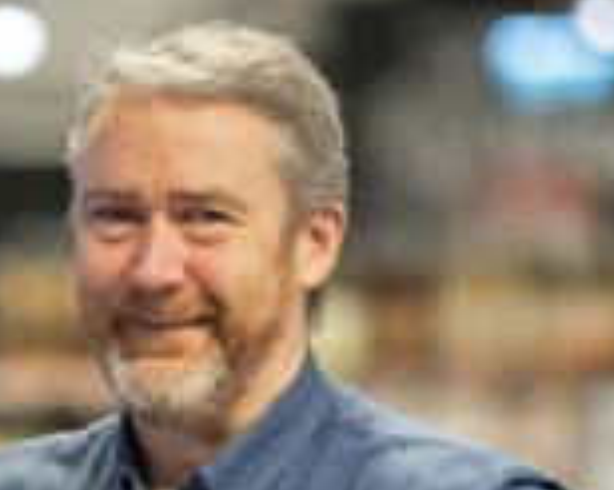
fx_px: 6284
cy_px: 610
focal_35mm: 346
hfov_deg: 5.6
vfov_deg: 4.5
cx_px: -48
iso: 1250
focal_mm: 105
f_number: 1.8
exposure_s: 1/640
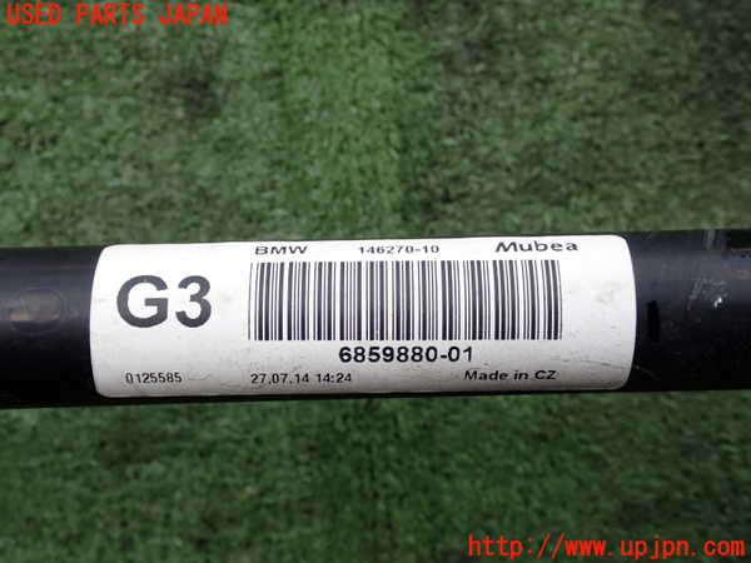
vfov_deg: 30.9
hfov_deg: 40.4
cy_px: 282
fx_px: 1020
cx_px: 376
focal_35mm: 47
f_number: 4.5
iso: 100
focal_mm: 8.4
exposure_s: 1/160
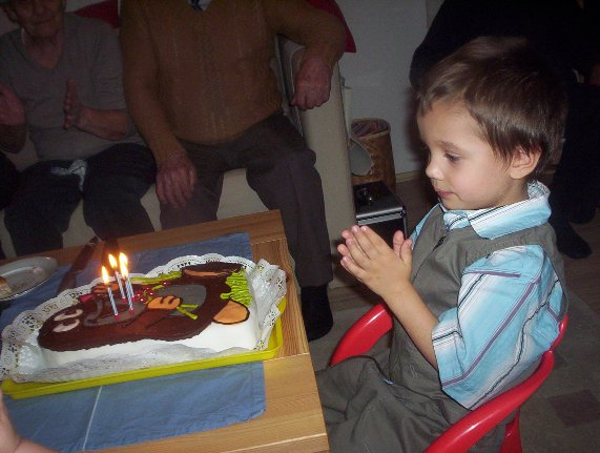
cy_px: 226
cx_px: 300
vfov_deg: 37.9
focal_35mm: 38
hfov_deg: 48.9
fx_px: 660
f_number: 4.5
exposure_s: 1/60
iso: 140
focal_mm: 4.99
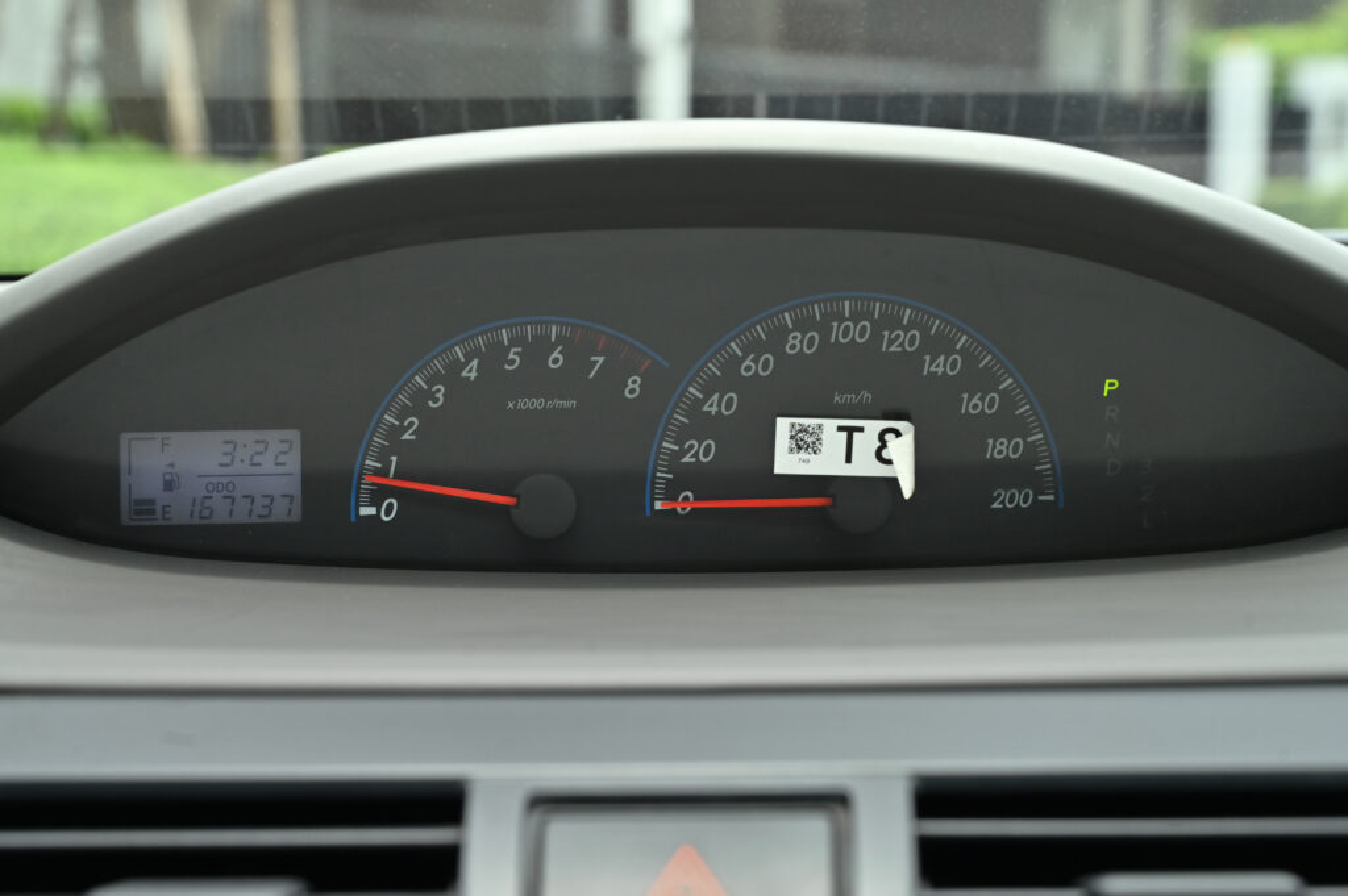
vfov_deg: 24.2
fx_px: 2095
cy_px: 448
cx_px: 674
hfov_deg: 35.7
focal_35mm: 56
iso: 1000
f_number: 7.1
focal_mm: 56
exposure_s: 1/400
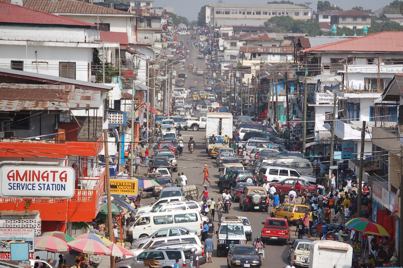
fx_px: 2707
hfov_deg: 8.5
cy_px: 175
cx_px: 244
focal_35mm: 242
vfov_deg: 5.7
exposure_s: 1/1250
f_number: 5
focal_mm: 120
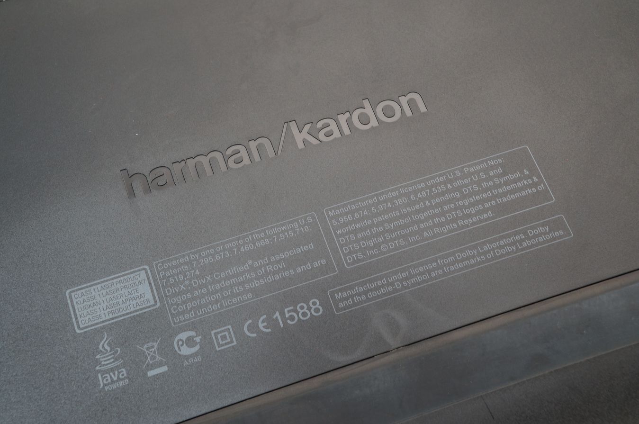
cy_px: 212
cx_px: 320
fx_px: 984
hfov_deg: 36.0
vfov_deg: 24.3
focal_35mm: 56
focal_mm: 37
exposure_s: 1/3
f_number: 10
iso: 200
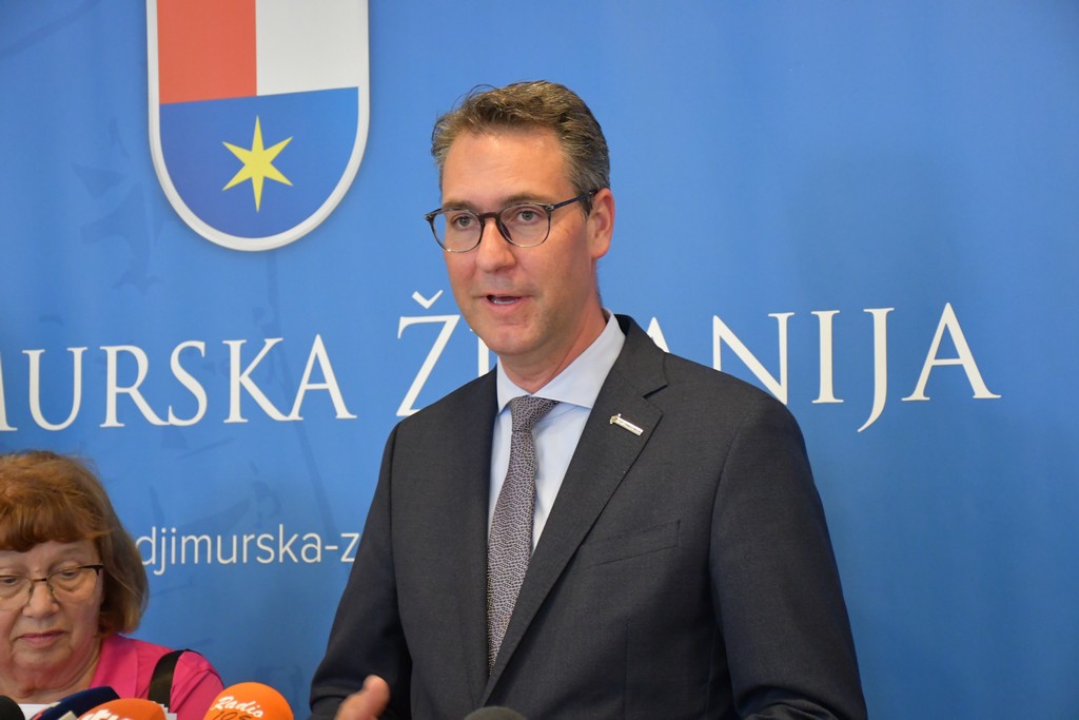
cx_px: 540
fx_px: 2518
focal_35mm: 84
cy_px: 360
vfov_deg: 16.3
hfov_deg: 24.2
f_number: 4.8
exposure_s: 1/125
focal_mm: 56
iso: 4000
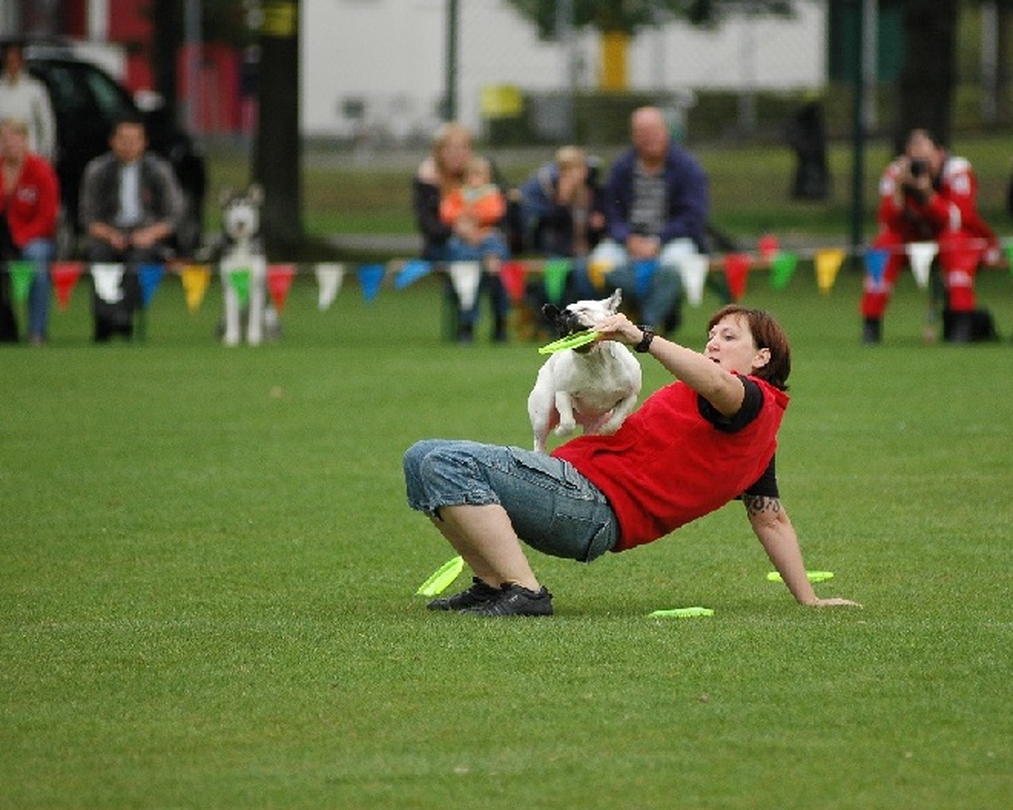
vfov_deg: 4.5
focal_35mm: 341
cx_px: 599
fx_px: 10223
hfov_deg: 5.7
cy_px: 406
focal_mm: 200
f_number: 2.8
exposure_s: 1/640
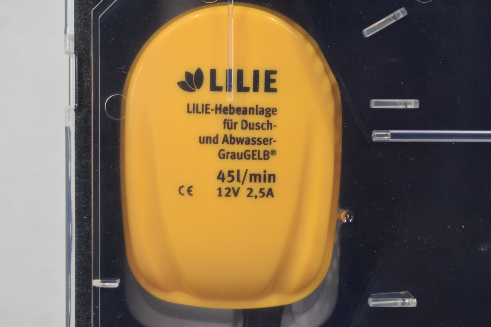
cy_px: 164
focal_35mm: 72
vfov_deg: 18.9
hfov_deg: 28.1
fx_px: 982
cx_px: 246
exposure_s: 1/60
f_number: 7.1
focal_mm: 48
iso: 400
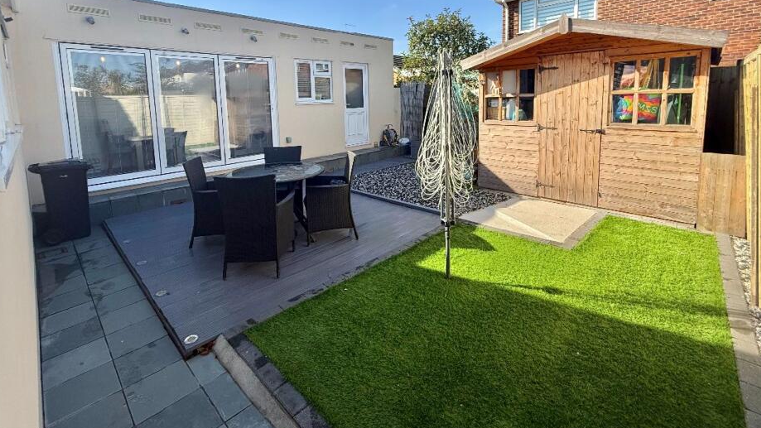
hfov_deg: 95.9
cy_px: 136
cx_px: 373
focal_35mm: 17
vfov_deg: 62.0
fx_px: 343
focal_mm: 2.22
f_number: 2.2
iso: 50
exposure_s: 1/901
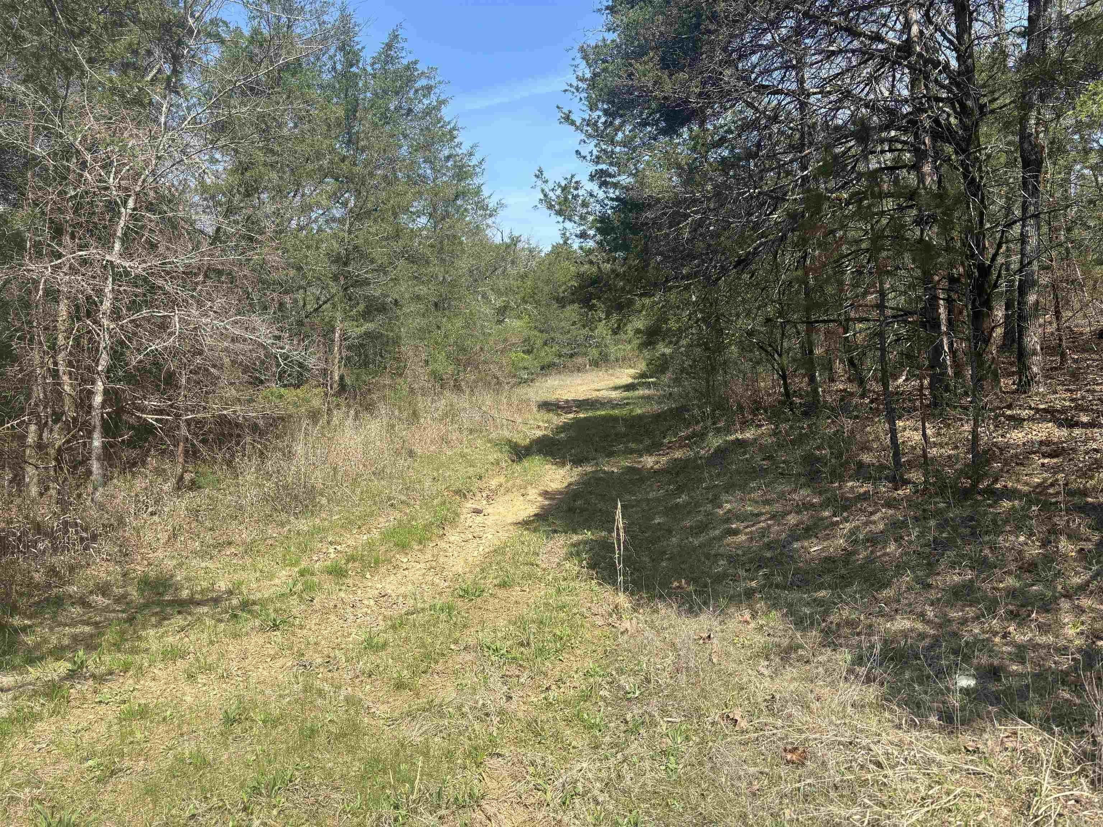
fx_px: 828
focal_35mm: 26
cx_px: 552
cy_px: 414
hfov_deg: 67.3
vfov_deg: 53.1
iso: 50
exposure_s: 1/1667
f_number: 1.6
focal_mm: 5.96
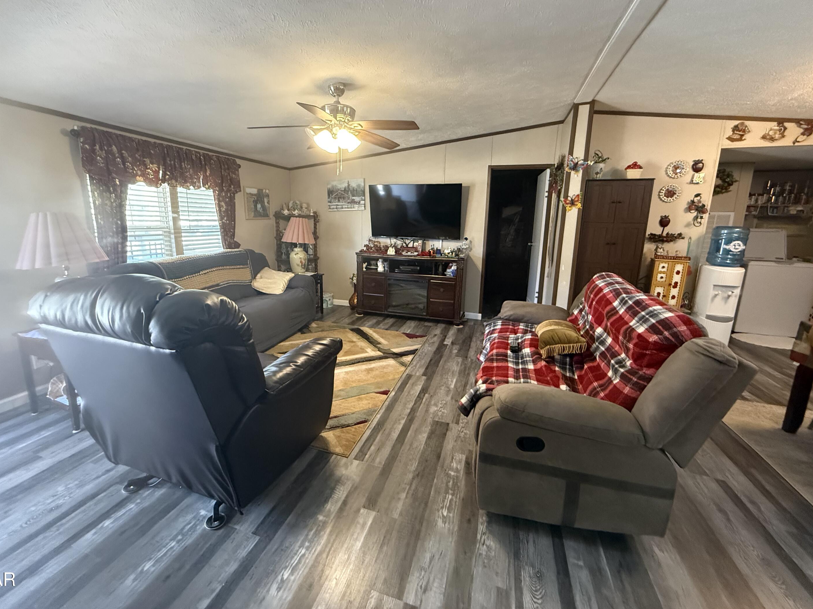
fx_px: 352
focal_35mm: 15
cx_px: 383
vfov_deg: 81.6
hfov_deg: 98.1
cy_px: 283
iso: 800
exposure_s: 1/60
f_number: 2.2
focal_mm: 2.22
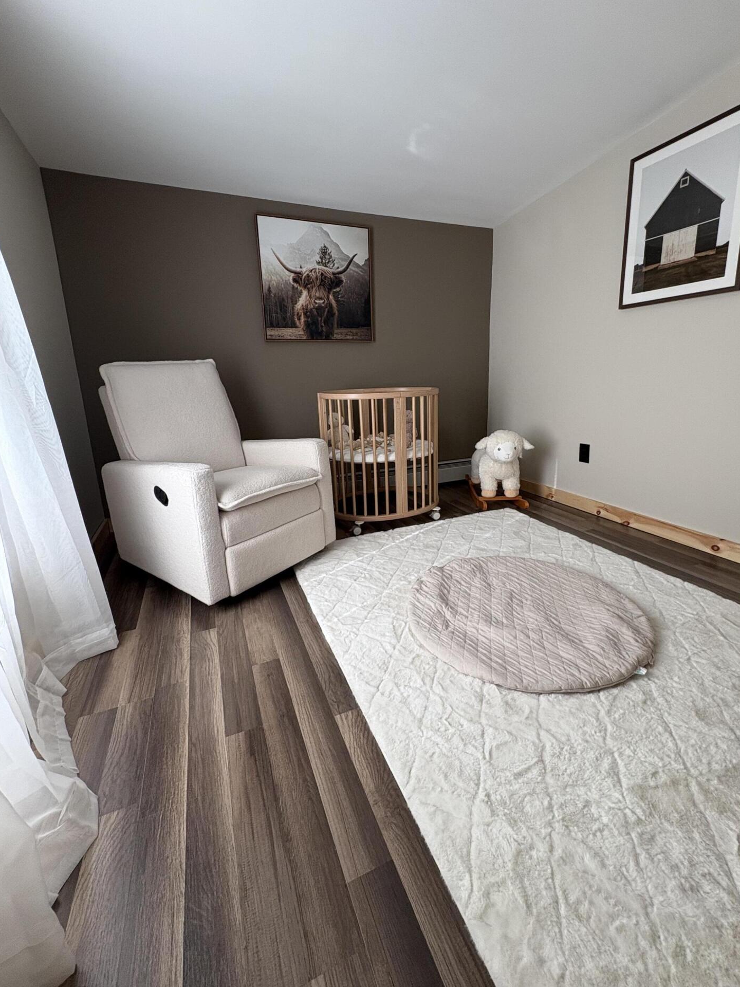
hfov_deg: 81.7
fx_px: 428
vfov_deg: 98.1
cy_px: 468
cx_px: 391
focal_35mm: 15
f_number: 2.2
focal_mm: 2.22
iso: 100
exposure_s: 1/120
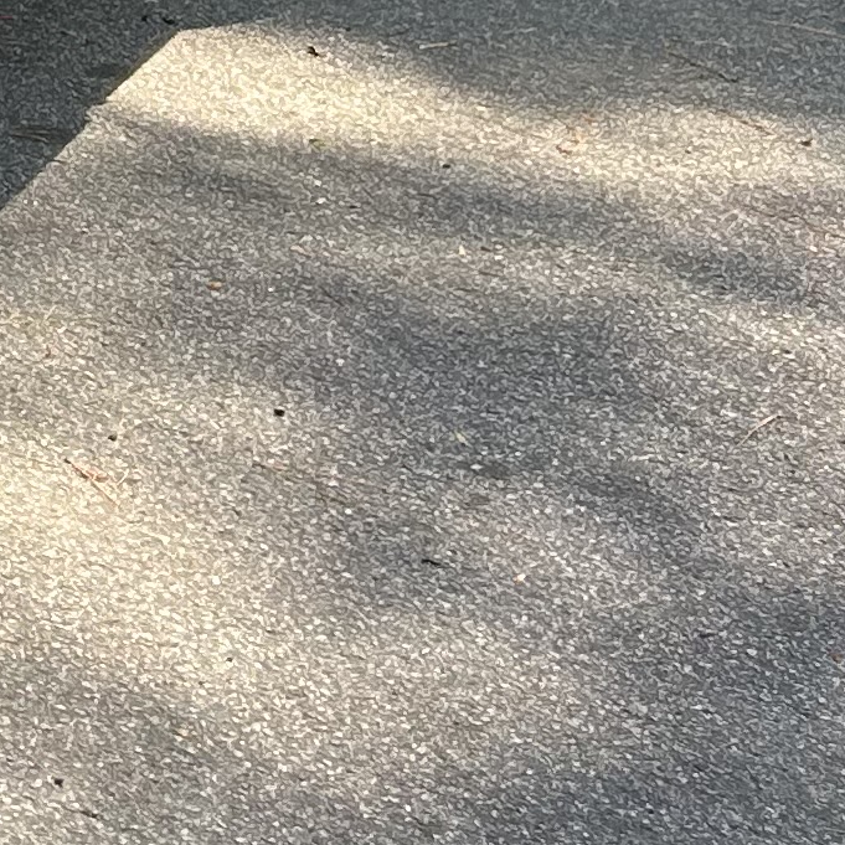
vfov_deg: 12.2
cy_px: -408
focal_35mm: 136
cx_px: -1139
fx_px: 3756
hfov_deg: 11.0
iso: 50
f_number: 1.5
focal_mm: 5.7
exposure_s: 1/523
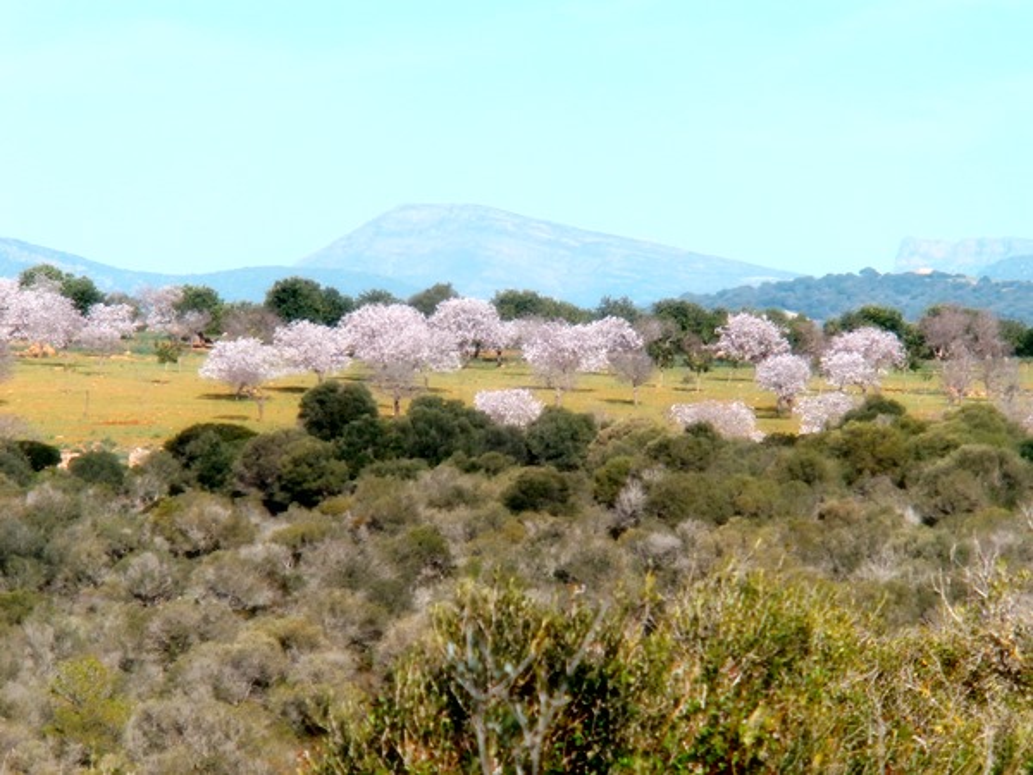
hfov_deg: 6.6
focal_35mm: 300
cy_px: 388
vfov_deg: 5.0
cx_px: 516
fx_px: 8953
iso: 100
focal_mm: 52.5
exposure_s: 1/500
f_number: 5.9
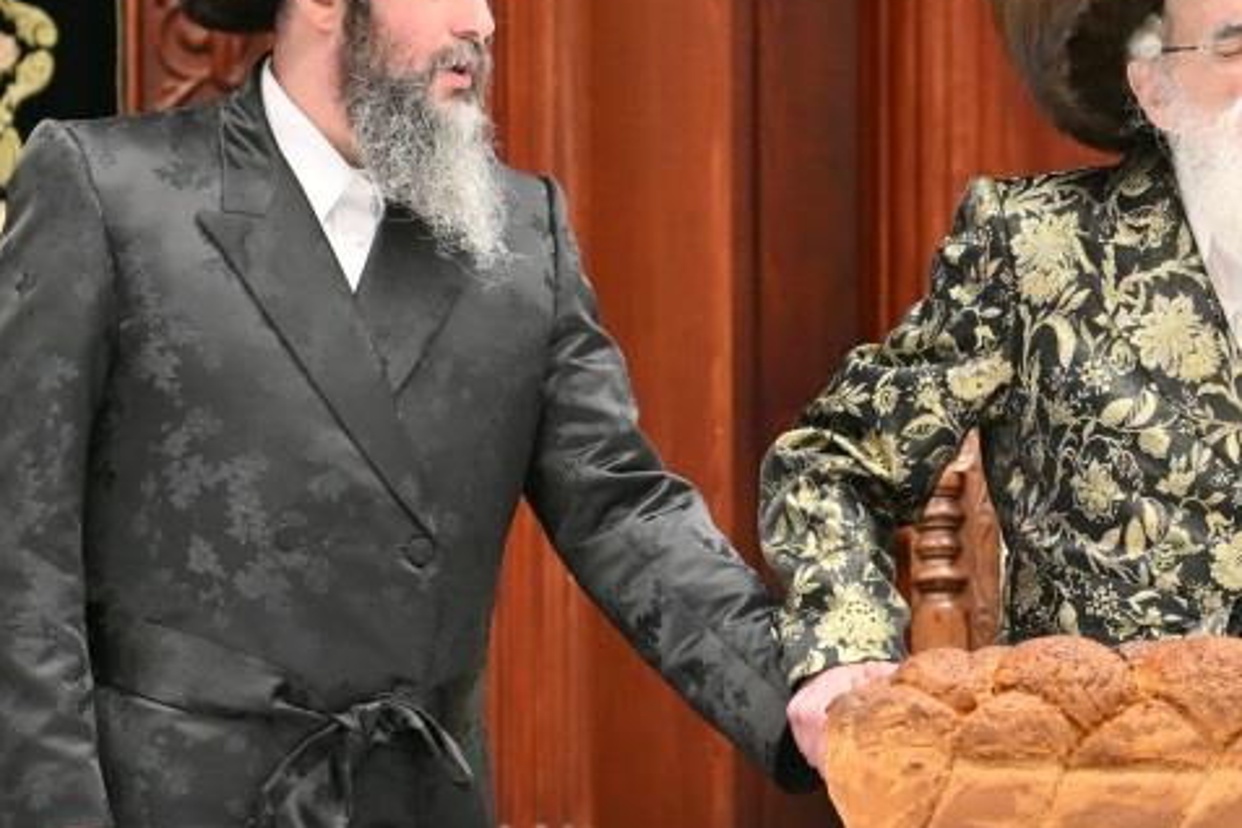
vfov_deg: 2.3
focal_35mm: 594
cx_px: 1120
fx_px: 20491
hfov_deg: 3.5
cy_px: 224
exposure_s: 1/250
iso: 320
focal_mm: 185
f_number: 2.8
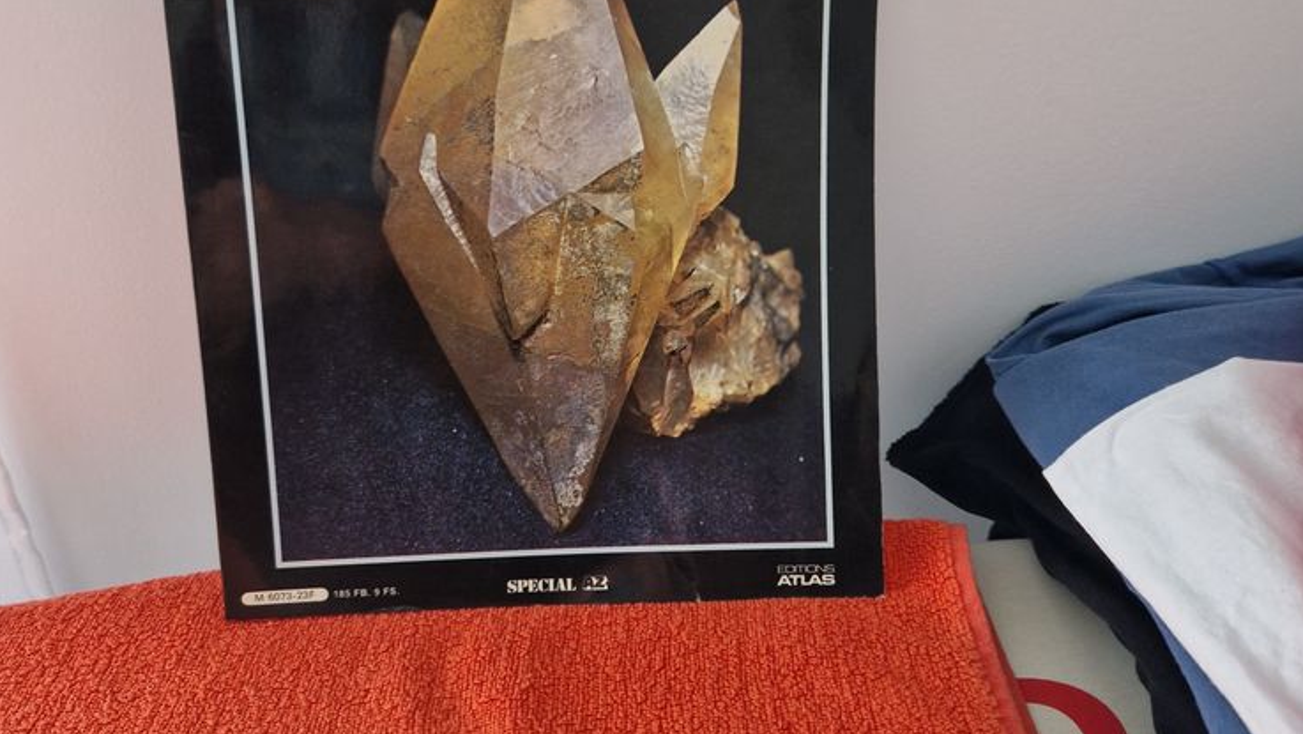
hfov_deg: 58.0
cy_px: 359
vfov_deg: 34.7
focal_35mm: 34
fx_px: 1175
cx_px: 658
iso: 800
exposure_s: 1/25
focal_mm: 5.4
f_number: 1.8
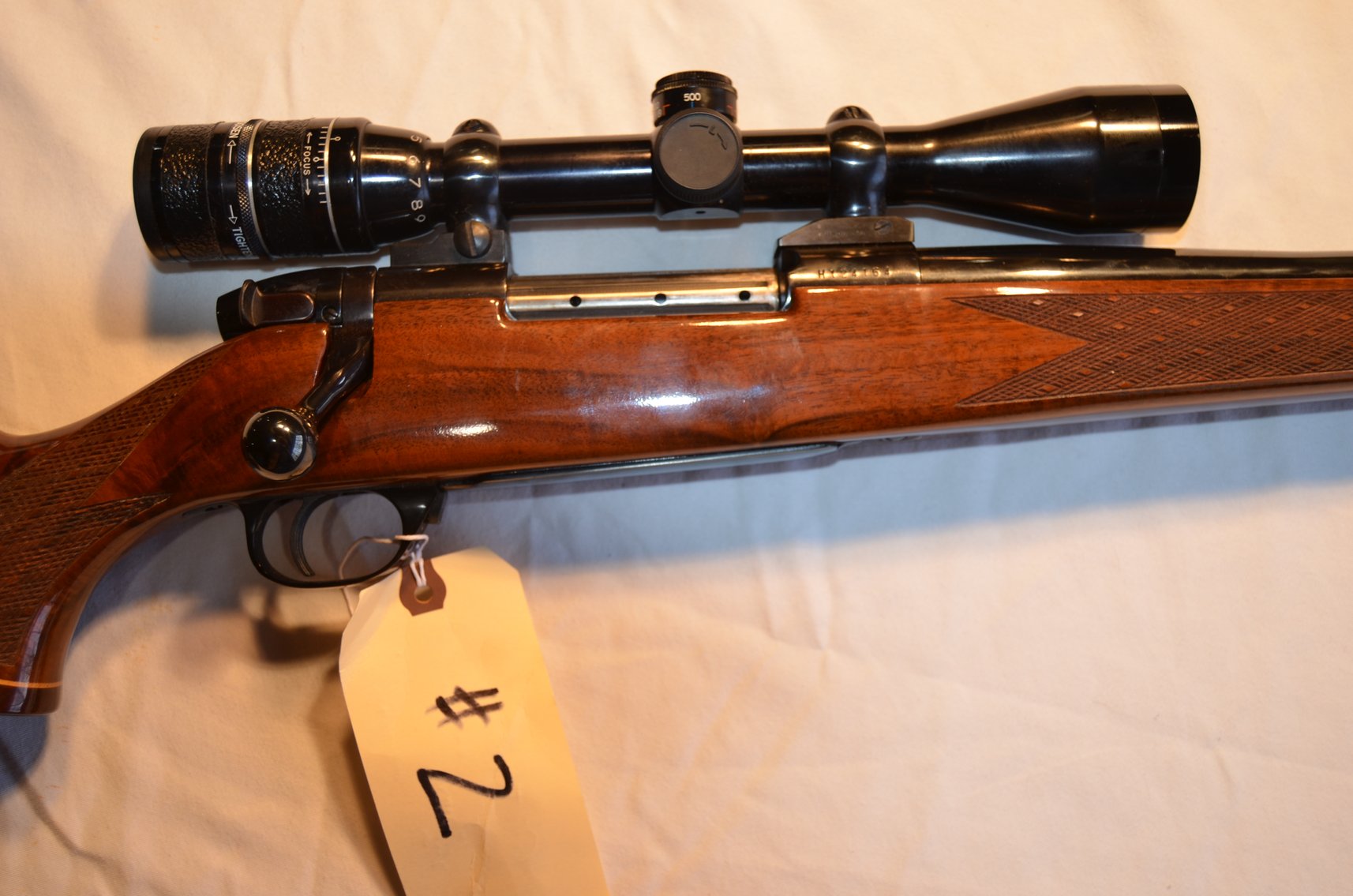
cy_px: 448
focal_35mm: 34
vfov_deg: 38.2
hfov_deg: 55.2
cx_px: 676
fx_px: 1294
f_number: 3.8
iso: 200
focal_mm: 23
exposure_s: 1/125
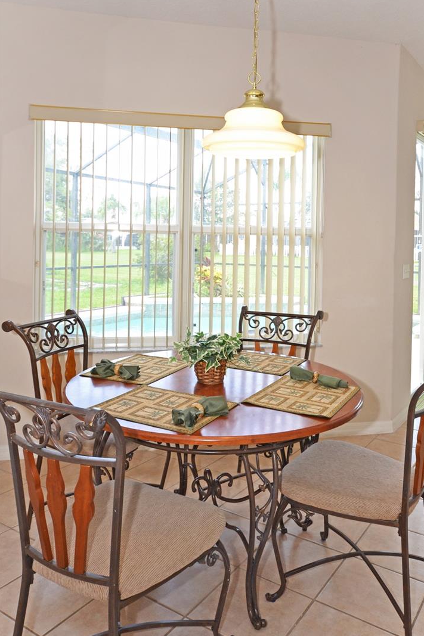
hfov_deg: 47.8
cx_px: 237
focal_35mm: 27
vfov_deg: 67.4
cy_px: 321
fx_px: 477
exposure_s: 1/80
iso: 400
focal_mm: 16
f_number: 5
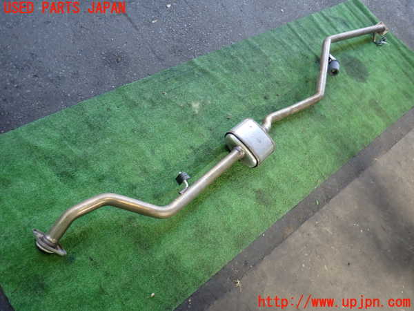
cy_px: 156
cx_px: 207
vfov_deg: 46.8
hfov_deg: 60.0
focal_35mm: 30
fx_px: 359
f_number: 2.3
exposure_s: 1/60
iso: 200
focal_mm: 5.4
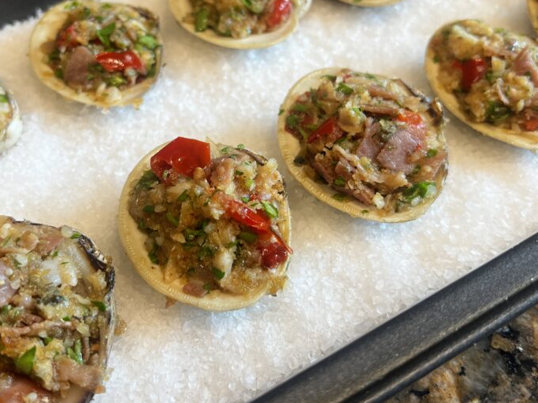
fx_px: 606
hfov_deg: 47.7
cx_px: 228
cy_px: 168
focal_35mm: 39
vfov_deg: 36.7
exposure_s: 1/120
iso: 80
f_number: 1.5
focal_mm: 5.7
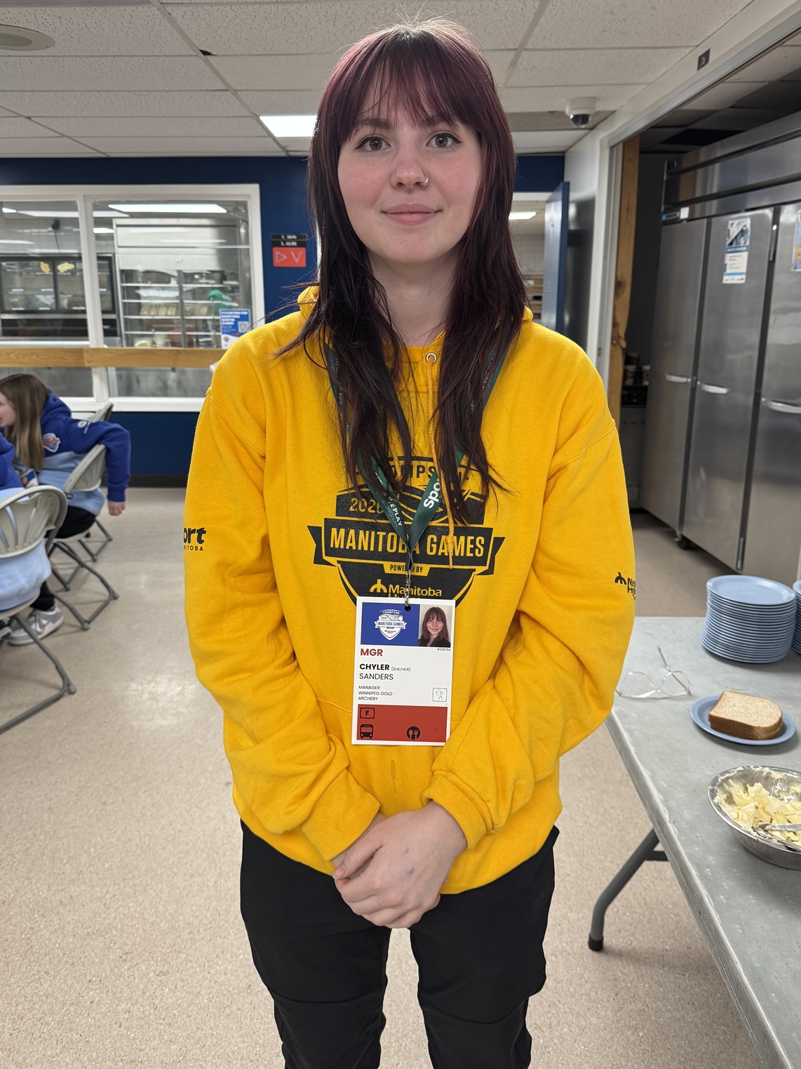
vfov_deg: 65.2
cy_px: 490
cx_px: 385
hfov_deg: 51.3
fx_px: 833
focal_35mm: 27
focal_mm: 6.76
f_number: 1.78
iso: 200
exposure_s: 1/120
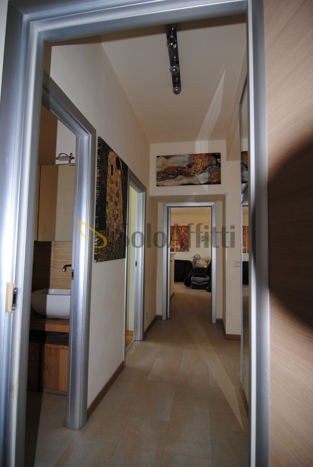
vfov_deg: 85.3
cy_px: 234
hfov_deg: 63.4
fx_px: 254
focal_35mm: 20
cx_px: 156
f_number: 4
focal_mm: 13
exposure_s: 1/60
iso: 200
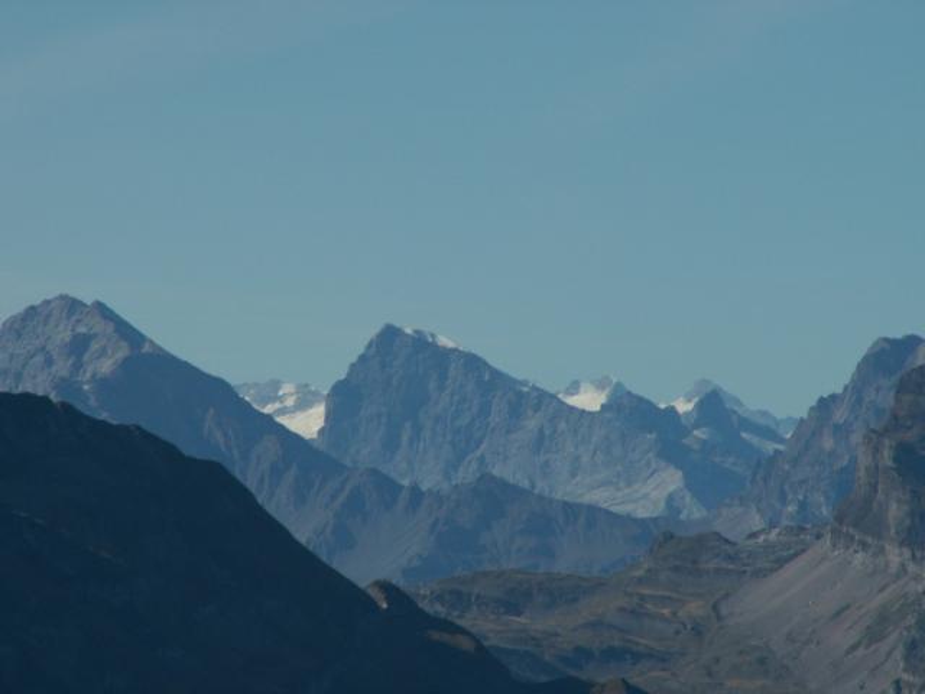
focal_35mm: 362
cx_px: 462
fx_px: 9673
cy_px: 347
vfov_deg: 4.1
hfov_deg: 5.5
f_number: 7.1
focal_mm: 59.98
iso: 50
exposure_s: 1/500
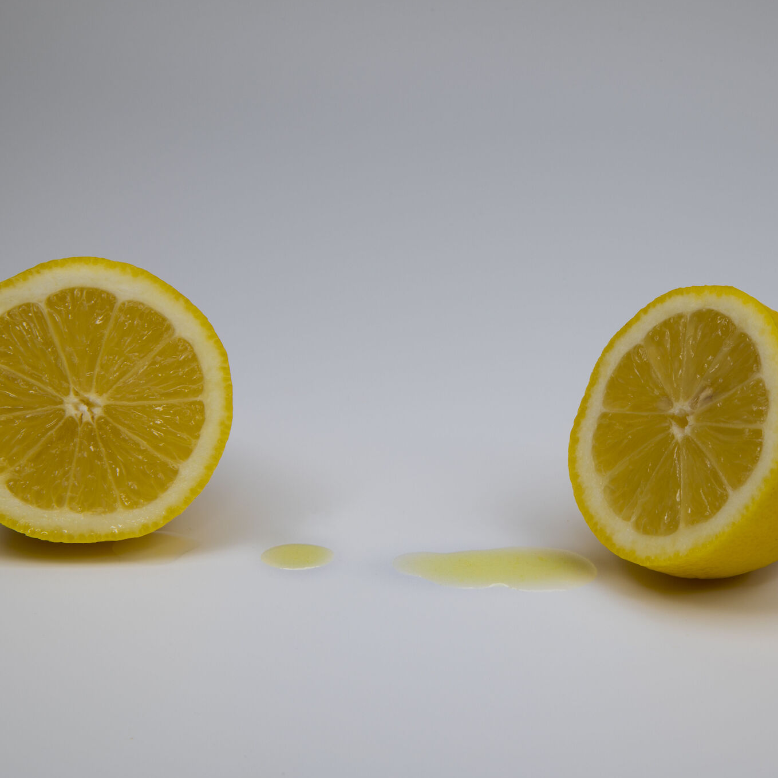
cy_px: 340
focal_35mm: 138
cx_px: 540
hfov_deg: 12.6
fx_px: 3509
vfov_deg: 12.6
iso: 100
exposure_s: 6
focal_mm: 92
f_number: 22
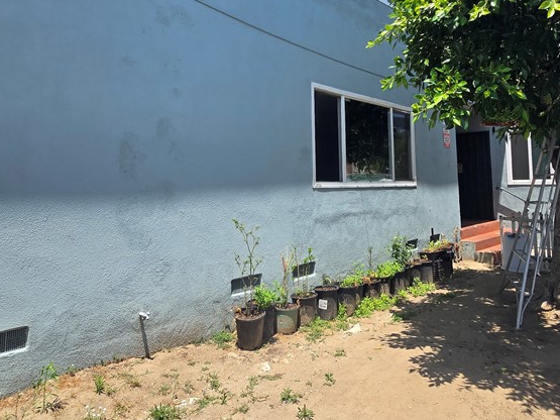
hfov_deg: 71.3
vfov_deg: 55.9
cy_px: 150
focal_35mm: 24
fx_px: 388
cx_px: 316
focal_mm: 2.2
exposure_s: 1/1529
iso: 50
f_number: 2.2
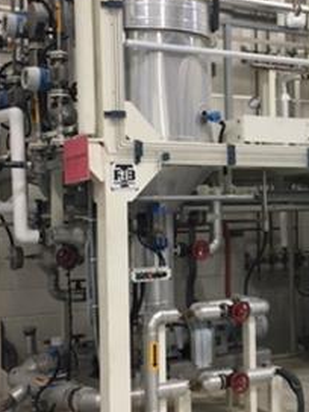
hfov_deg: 20.4
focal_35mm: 71
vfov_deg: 27.4
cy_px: 192
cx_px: 265
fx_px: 845
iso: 50
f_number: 2.2
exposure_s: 1/30
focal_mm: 4.15
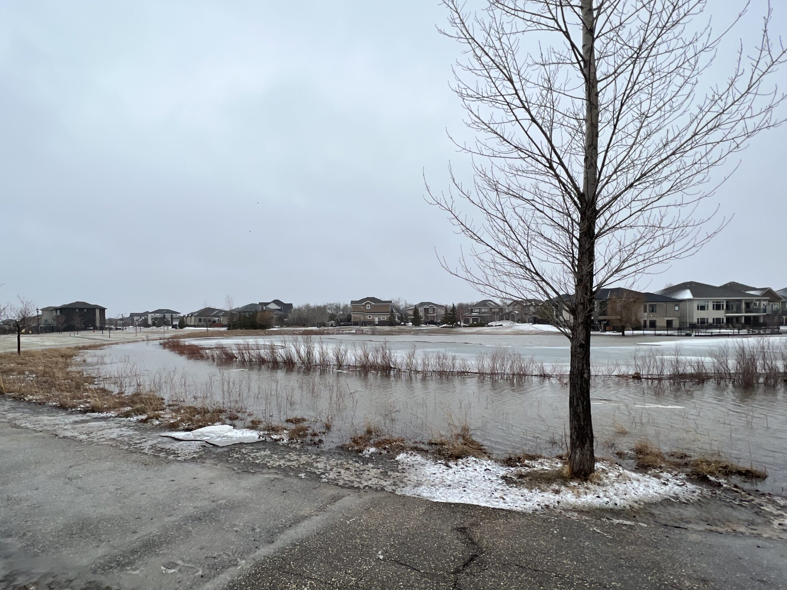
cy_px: 336
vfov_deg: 74.3
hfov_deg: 90.8
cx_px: 361
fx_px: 386
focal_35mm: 17
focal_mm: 1.57
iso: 32
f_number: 1.8
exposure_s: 1/797
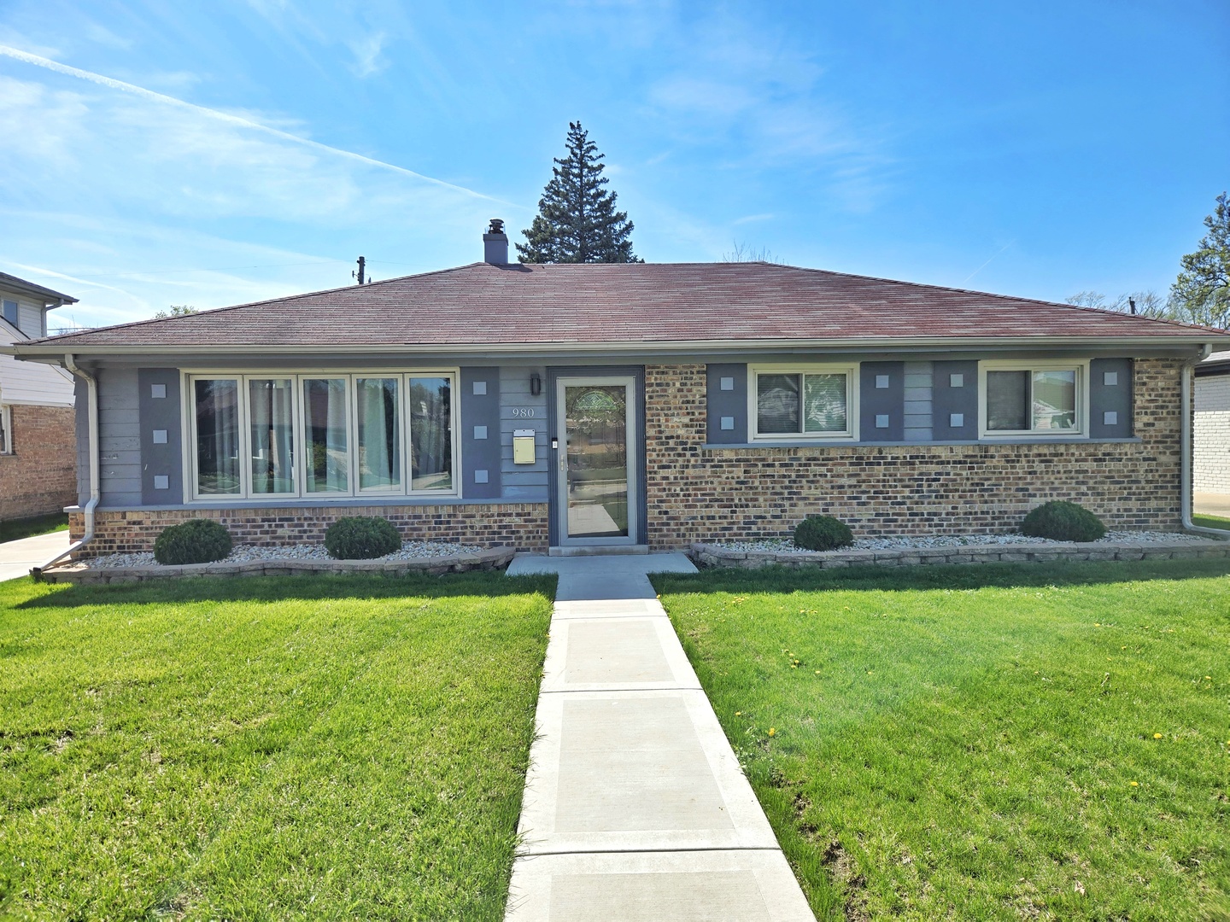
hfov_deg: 73.9
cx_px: 615
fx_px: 817
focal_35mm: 23
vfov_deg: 58.9
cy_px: 461
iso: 32
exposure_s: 1/2921
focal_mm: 5.4
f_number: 1.8
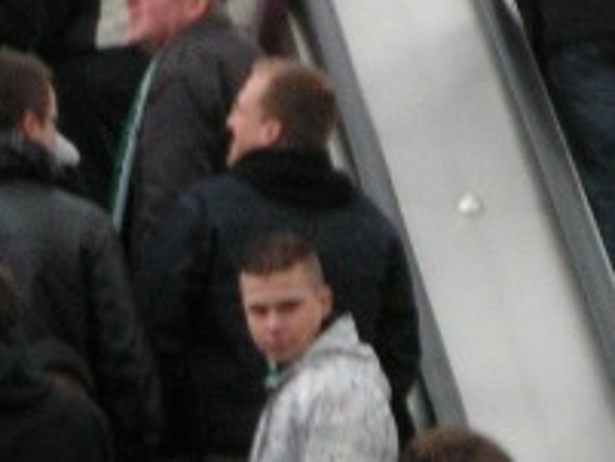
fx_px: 8409
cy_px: 0
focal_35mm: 473
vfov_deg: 3.1
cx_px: 177
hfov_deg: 4.2
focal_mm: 18.2
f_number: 3.5
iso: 200
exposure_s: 1/100
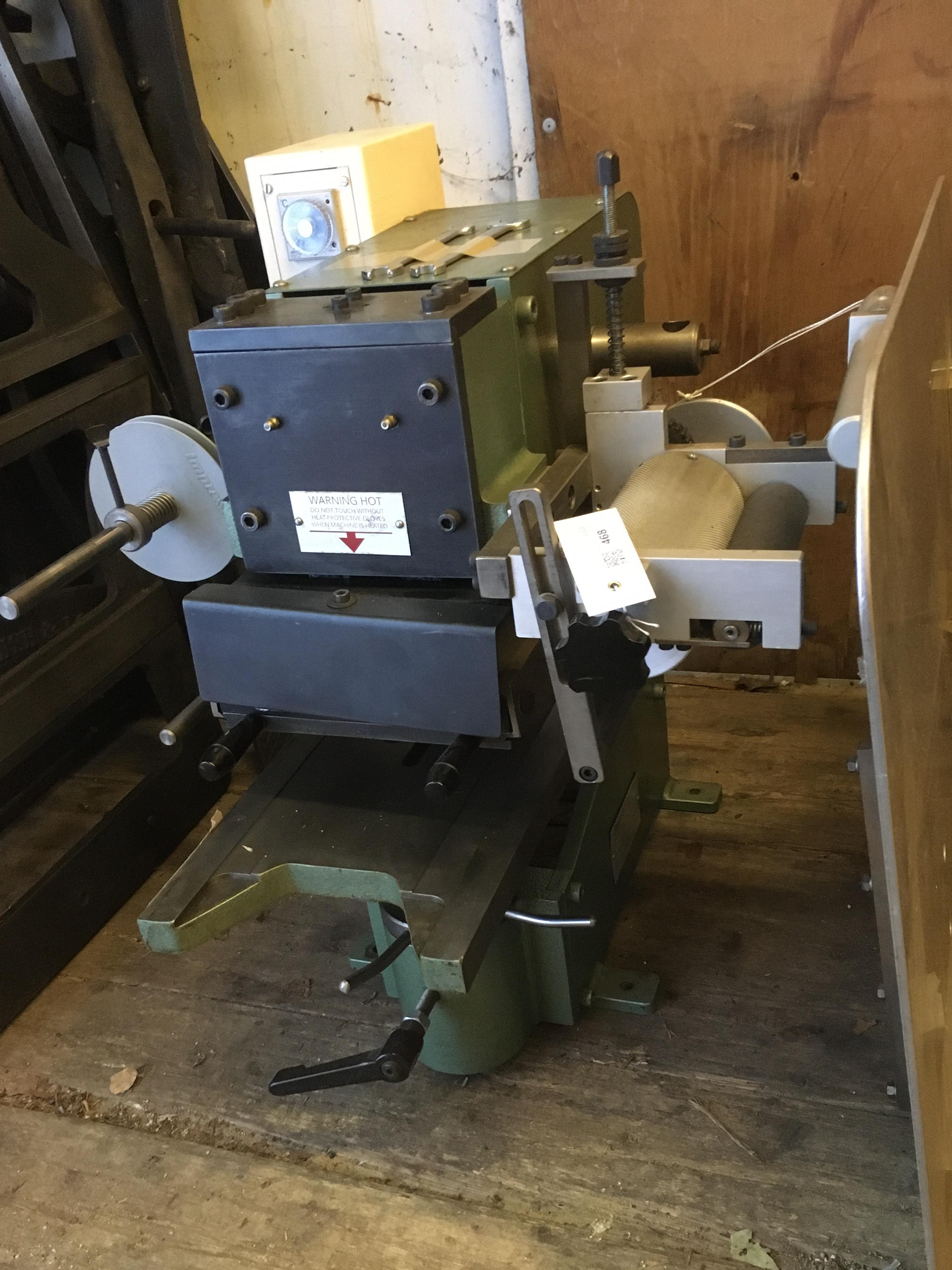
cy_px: 722
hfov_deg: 42.9
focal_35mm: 33
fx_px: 1210
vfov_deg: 55.2
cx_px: 477
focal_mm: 4.15
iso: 320
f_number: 2.2
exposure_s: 1/17
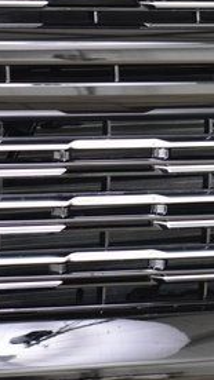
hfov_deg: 4.7
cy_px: 103
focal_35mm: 255
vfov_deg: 8.5
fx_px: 2576
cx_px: 302
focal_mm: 70
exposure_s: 1/40
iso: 1600
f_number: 2.8
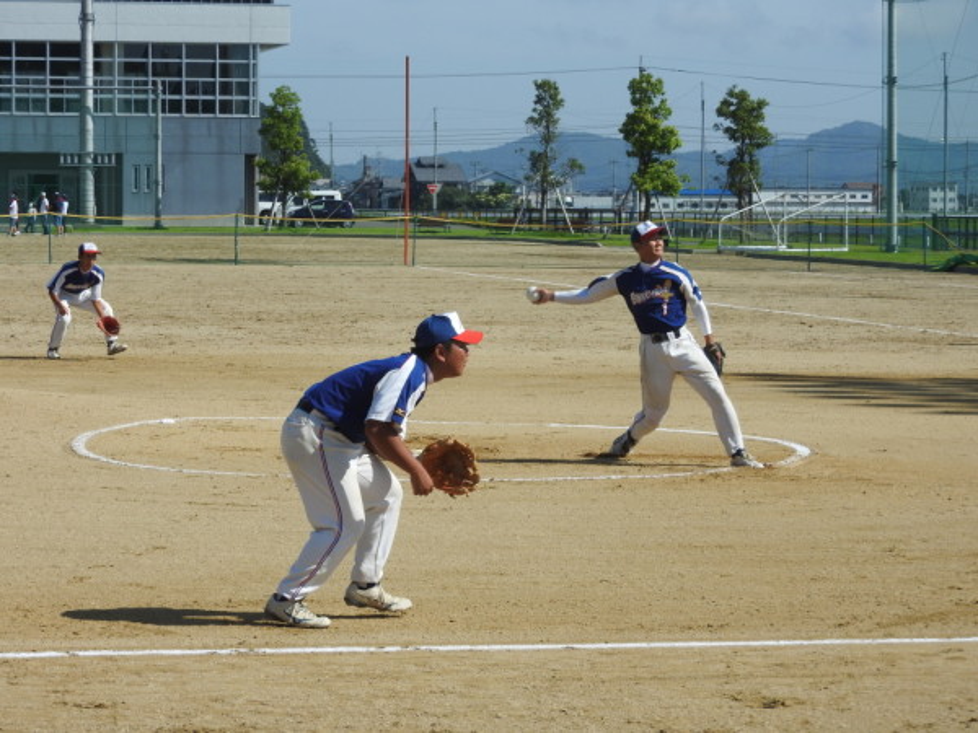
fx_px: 3532
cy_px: 366
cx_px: 489
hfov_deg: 15.8
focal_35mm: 125
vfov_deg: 11.9
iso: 100
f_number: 5
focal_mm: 22.4
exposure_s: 1/800
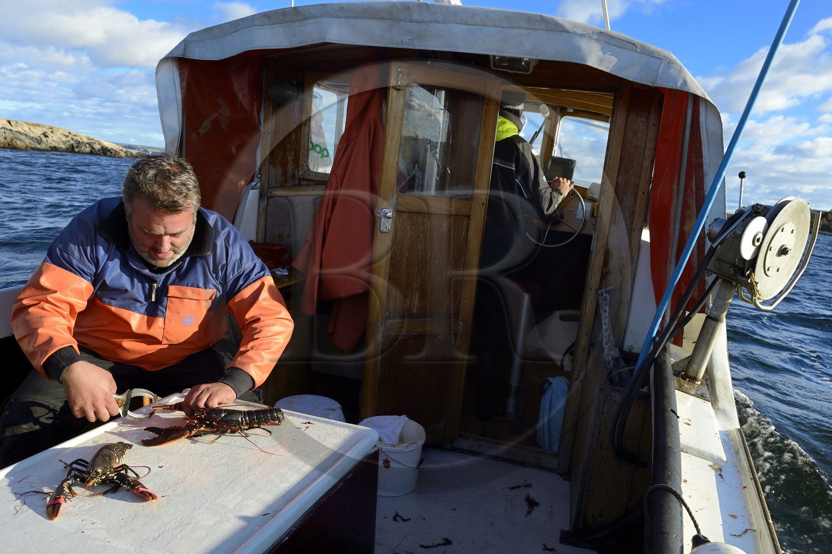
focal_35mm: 24
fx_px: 555
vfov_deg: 53.1
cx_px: 416
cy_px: 277
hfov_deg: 73.8
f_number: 8
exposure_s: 1/320
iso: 400
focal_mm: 24
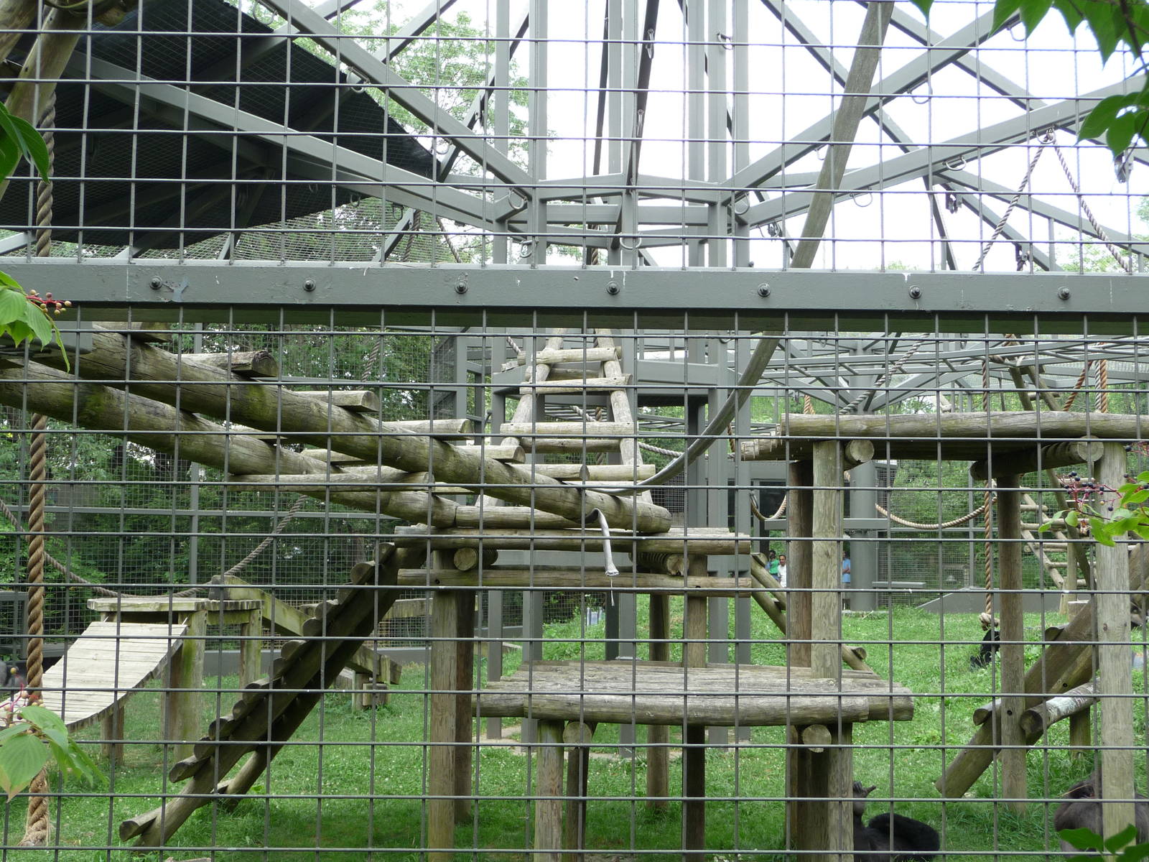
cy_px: 431
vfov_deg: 33.6
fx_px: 1427
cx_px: 574
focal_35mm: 43
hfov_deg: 43.9
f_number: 4
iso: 100
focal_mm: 7.1
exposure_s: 1/80
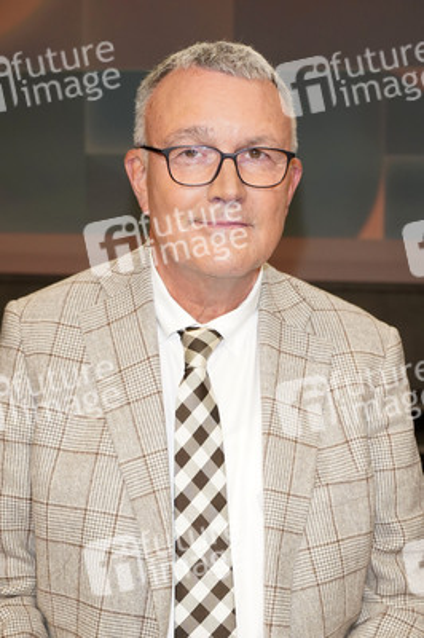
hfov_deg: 29.8
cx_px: 212
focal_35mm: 45
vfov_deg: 43.6
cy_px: 319
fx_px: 796
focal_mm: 45
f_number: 5.6
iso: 2000
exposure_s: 1/160
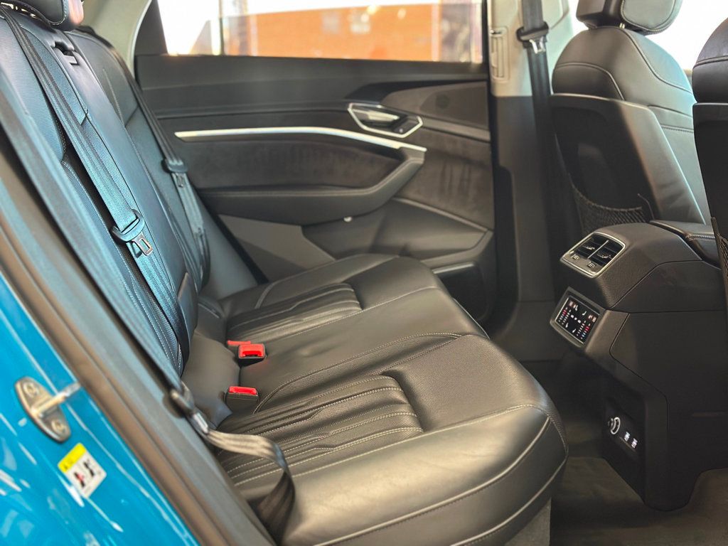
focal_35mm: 48
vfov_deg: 30.3
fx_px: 1009
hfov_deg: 39.7
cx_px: 364
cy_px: 273
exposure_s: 1/40
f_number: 1.78
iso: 500
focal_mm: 6.86
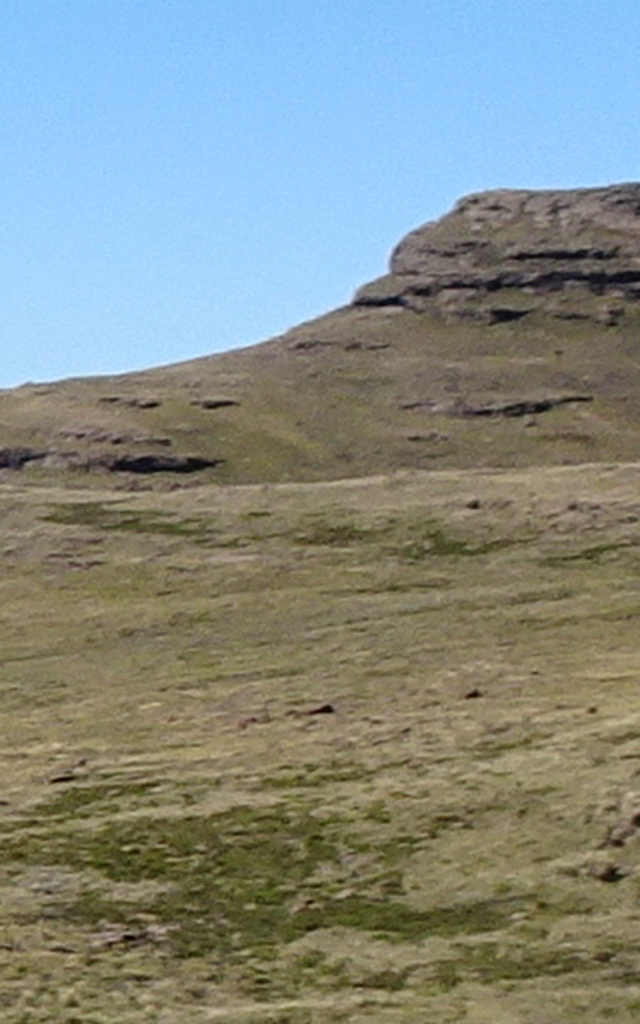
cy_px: 1231
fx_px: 5809
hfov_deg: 5.3
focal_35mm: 208
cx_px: -2201
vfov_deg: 9.9
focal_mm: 4.1
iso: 80
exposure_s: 1/1000
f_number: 3.5
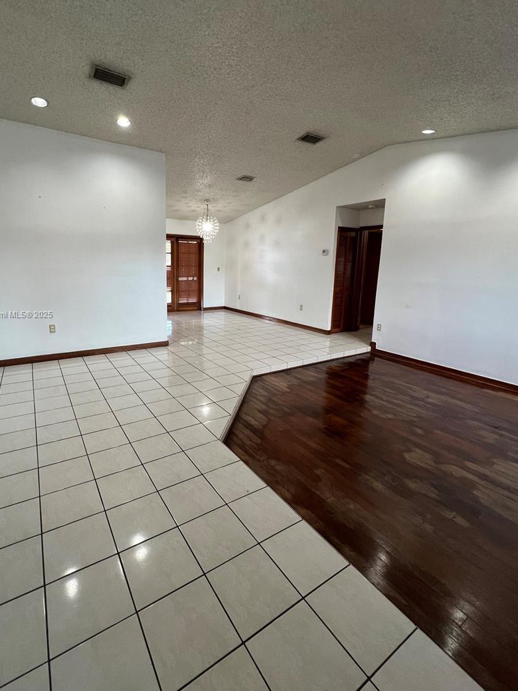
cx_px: 229
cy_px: 315
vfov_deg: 97.9
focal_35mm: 15
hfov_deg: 81.4
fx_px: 299
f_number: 1.8
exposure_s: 1/60
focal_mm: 1.57
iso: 160
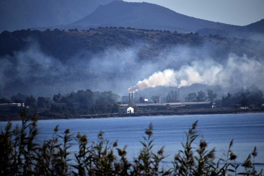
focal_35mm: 450
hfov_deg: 4.6
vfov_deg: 3.1
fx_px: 3300
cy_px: 88
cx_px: 132
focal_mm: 300
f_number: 6.3
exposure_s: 1/800
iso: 160
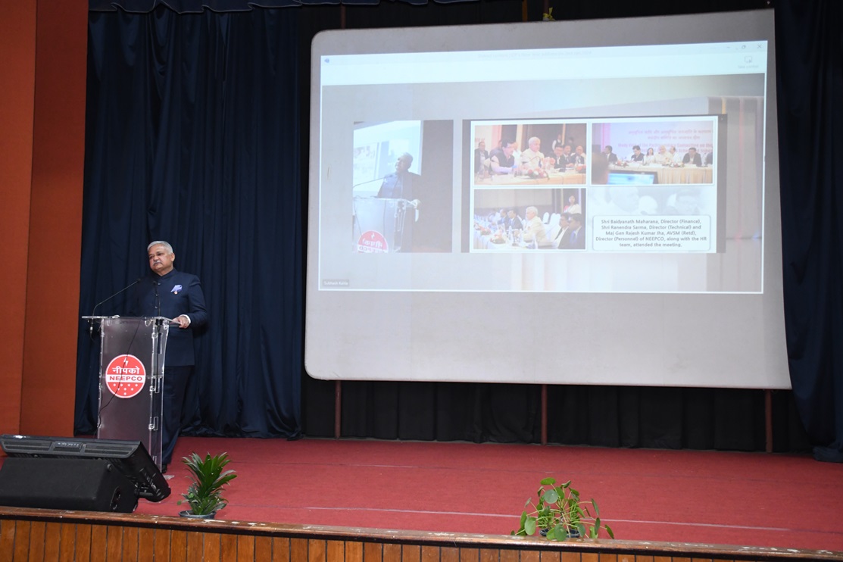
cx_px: 422
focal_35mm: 39
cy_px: 281
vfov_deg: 34.2
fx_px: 913
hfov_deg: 49.6
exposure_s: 1/125
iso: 3200
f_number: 5
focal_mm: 26
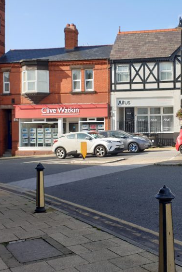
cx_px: 141
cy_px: 126
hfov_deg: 27.1
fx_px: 371
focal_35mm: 49
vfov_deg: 40.3
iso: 50
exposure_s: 1/777
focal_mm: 4.3
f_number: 2.4
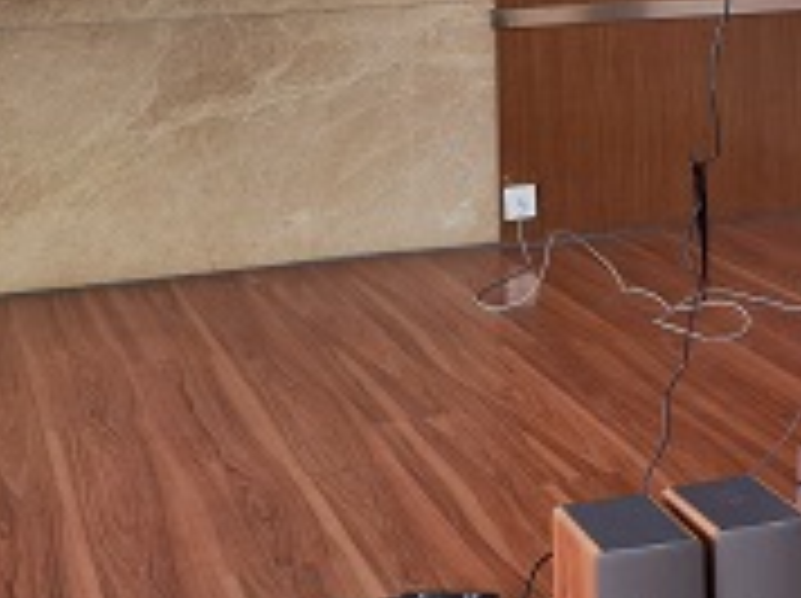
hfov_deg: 25.1
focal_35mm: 77
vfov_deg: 17.9
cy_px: -171
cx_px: 576
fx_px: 1779
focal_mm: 6.71
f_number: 1.9
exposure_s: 1/60
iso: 64
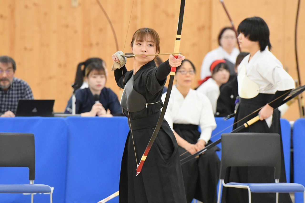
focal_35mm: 400
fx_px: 3388
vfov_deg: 3.4
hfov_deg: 5.2
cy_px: 102
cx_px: 152
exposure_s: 1/500
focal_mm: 200
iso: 6400
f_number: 4
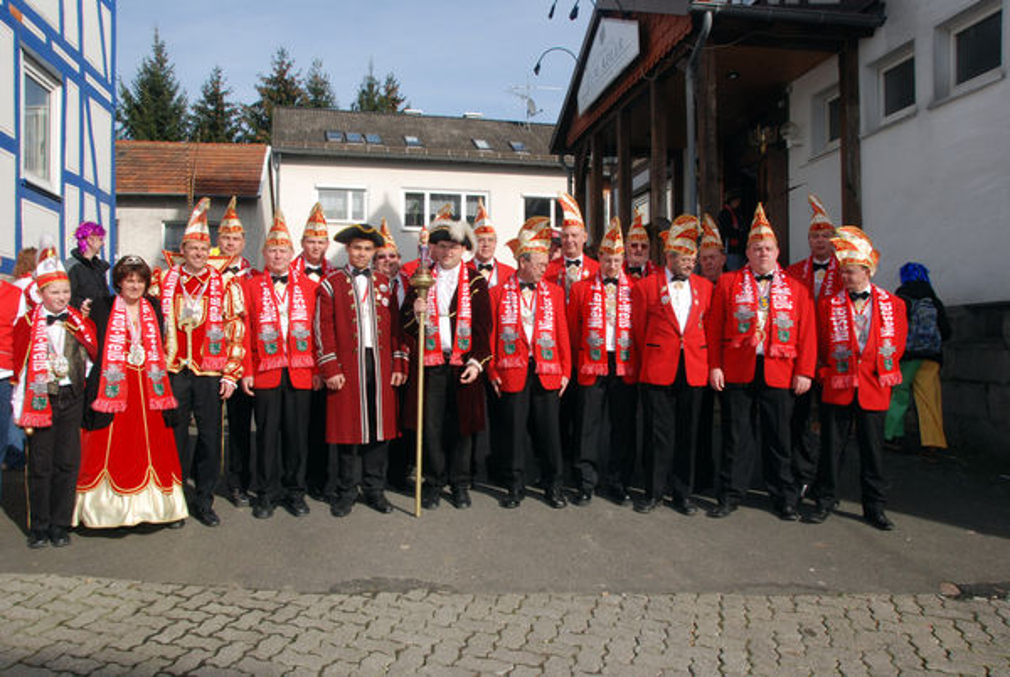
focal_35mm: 30
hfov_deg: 61.9
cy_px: 338
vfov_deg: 43.7
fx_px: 843
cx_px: 505
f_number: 16
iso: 400
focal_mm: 20
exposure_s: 1/200
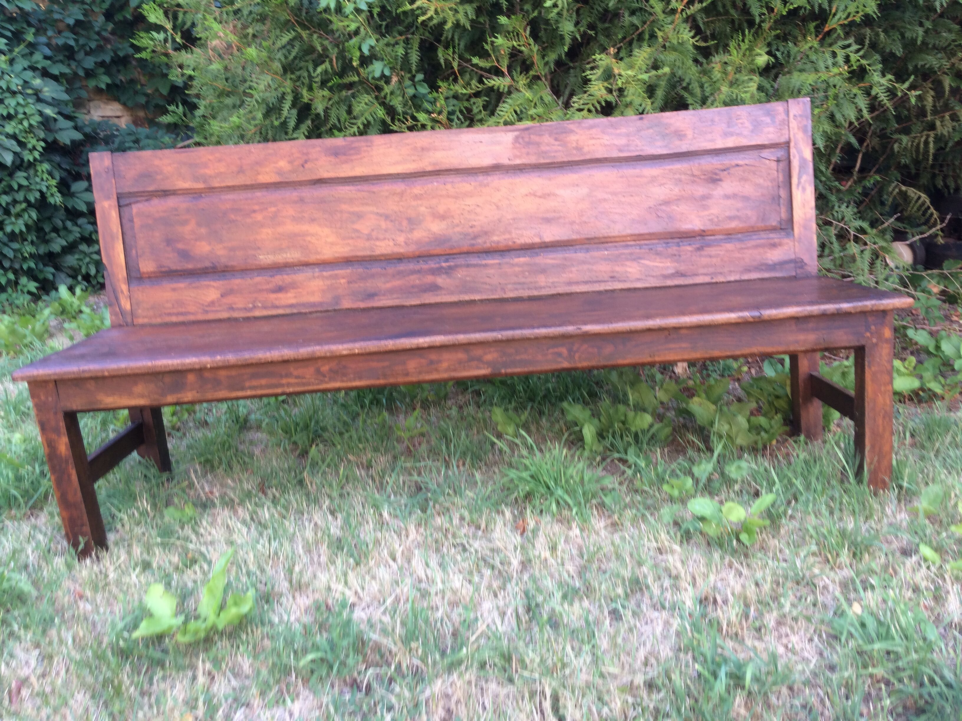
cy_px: 360
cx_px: 481
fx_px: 806
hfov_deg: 61.7
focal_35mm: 29
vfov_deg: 48.2
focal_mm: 4.15
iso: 40
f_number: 2.2
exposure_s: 1/50
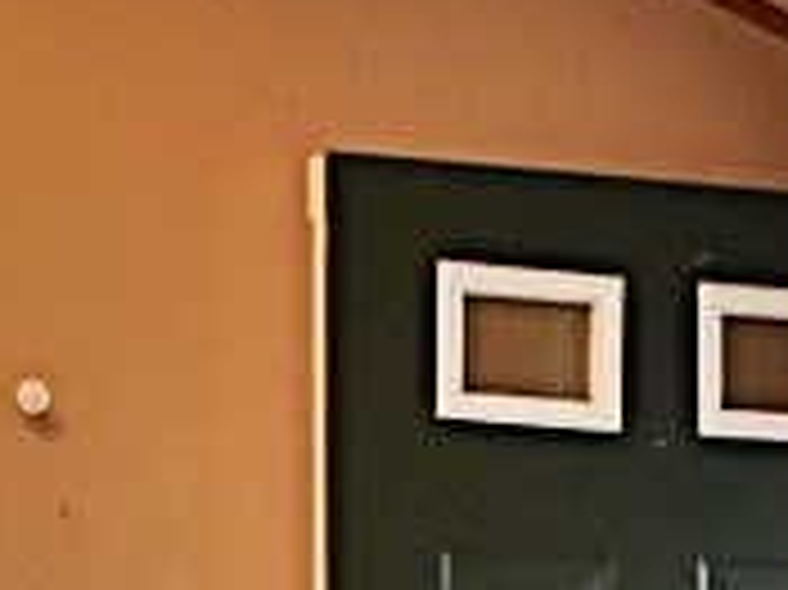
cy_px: 1083
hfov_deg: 11.3
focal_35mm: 169
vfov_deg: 8.4
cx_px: 1135
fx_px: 3844
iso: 800
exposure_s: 1/200
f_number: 4
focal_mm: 20
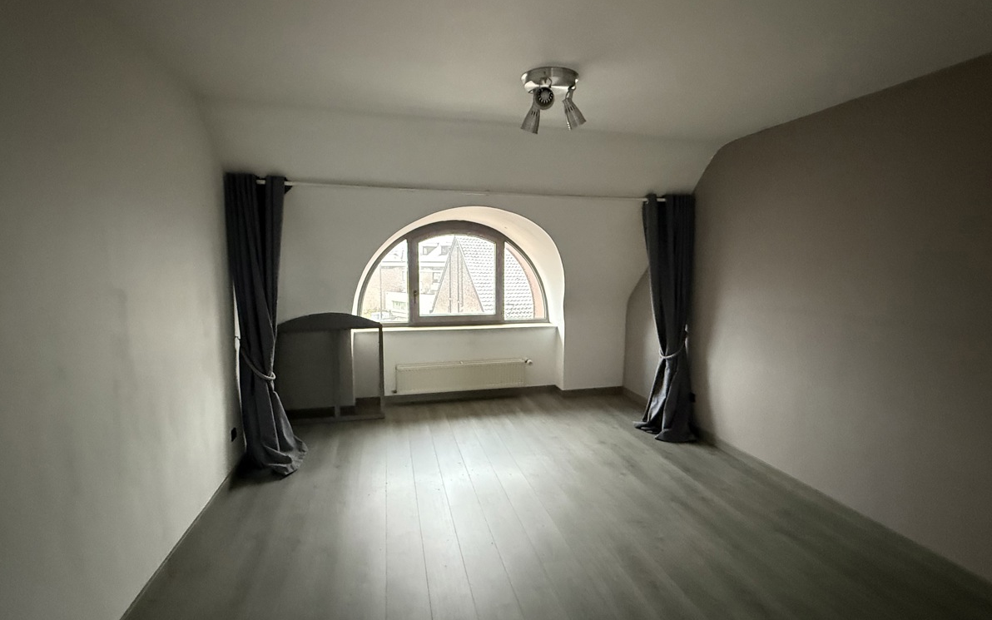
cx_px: 508
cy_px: 308
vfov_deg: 68.0
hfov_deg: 94.3
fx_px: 460
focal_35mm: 17
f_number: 2.2
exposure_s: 1/60
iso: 1000
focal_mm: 2.22
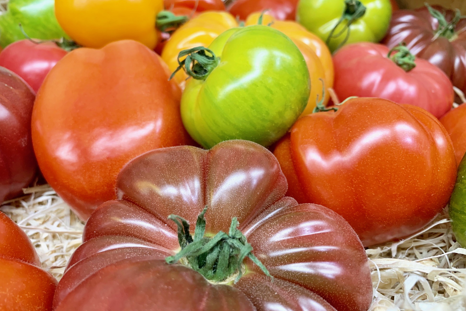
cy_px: 161
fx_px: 362
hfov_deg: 65.5
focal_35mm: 28
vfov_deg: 46.4
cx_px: 226
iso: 200
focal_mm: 4.25
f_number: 1.8
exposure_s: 1/50
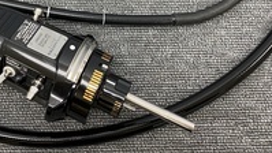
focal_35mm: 57
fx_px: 411
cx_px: 82
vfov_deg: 19.5
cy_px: -44
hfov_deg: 36.1
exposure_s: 1/60
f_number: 1.8
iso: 80
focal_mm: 4.25
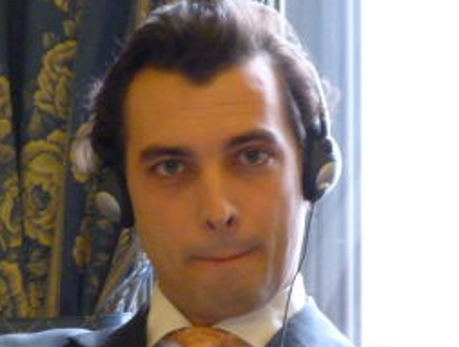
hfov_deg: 3.7
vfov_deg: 2.8
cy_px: 273
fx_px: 7084
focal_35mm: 533
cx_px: 151
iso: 800
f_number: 4
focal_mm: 48.8
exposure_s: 1/15
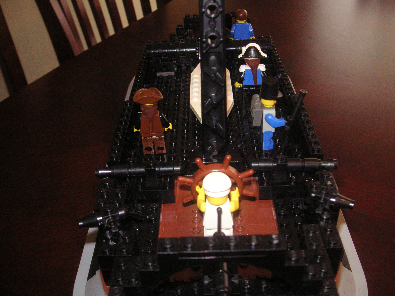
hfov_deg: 50.1
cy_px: 148
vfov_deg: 38.7
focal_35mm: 37
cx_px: 198
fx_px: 422
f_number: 2.8
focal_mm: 6.1
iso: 160
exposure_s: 1/45
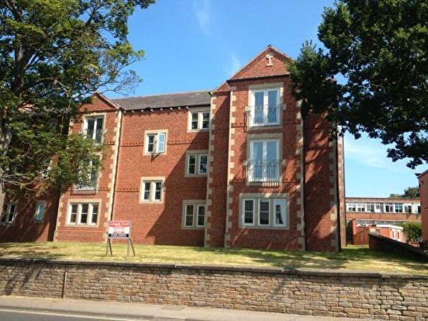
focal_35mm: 35
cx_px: 214
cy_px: 160
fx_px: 433
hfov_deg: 52.6
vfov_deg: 40.7
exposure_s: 1/800
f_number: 2.4
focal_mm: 4.28
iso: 50
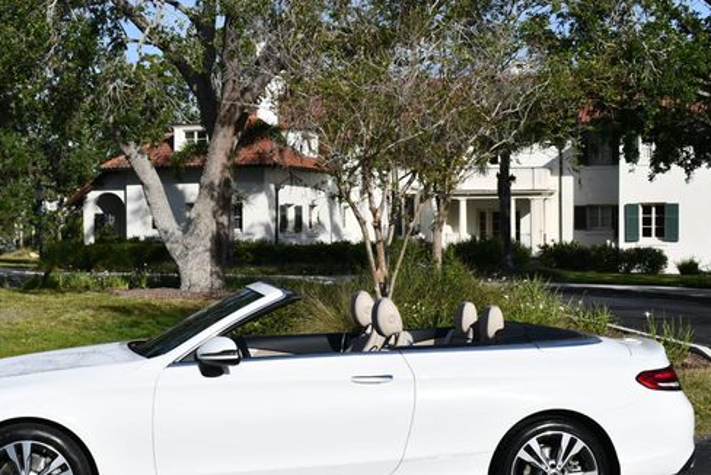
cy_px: 262
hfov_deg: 31.8
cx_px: 290
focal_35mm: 63
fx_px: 1245
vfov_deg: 21.6
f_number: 10
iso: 100
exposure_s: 1/400
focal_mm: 24
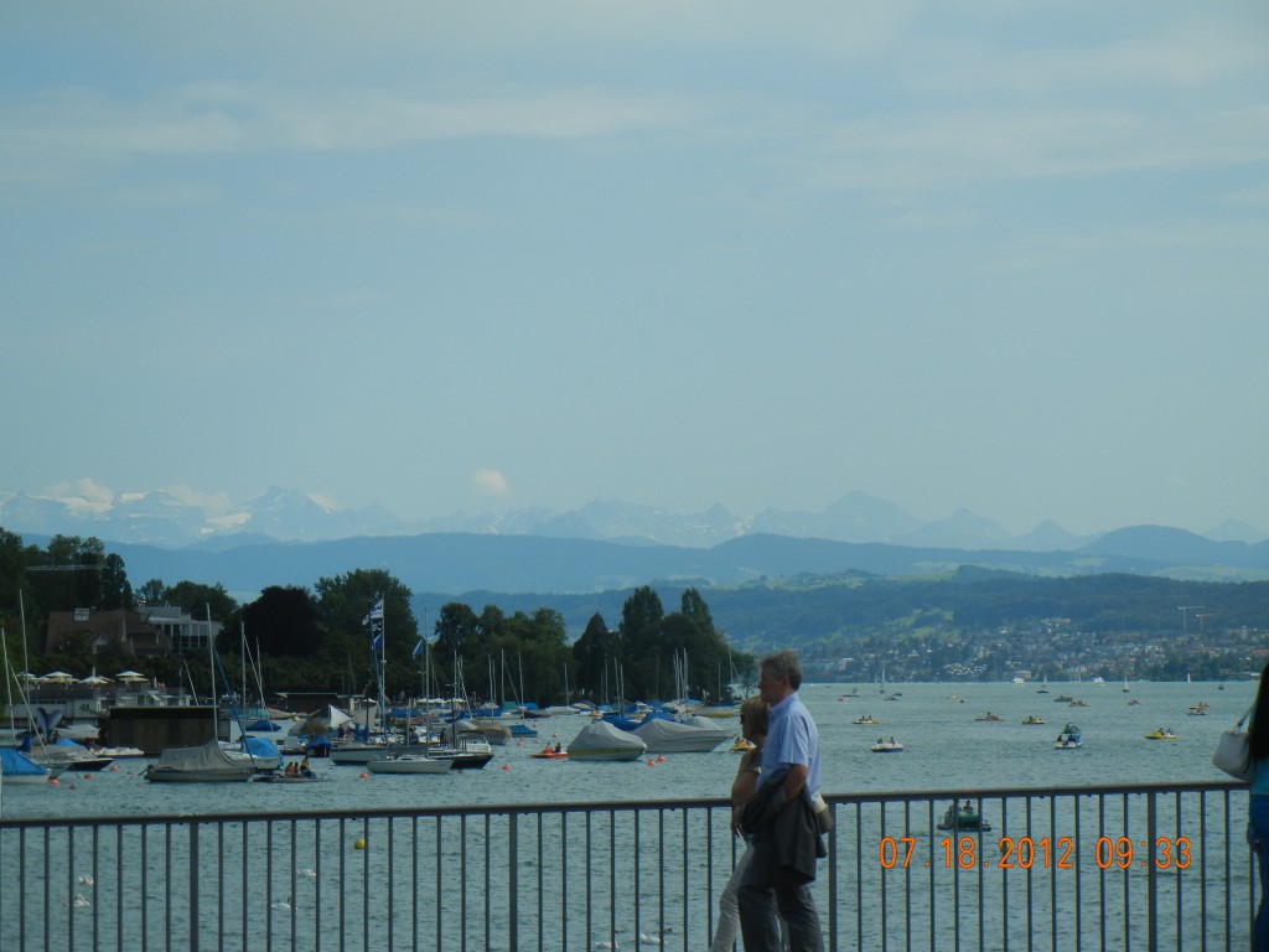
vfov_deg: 11.1
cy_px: 476
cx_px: 634
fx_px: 4876
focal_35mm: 133
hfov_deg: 14.8
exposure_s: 1/366
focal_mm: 24
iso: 160
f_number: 9.2
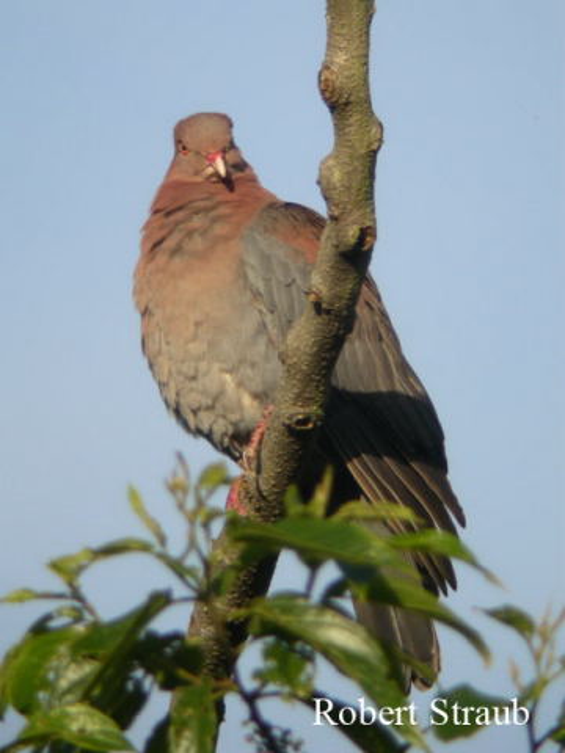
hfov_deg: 12.2
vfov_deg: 16.3
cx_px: 282
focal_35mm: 121
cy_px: 376
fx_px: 2633
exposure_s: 1/134
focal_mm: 25.1
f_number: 4.4
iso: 100
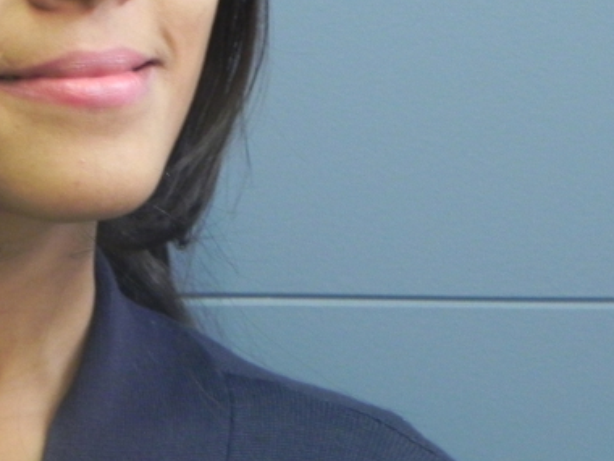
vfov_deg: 7.4
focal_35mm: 200
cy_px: 53
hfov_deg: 9.8
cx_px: 15
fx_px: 3547
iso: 400
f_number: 4
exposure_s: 1/18.2
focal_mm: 16.9
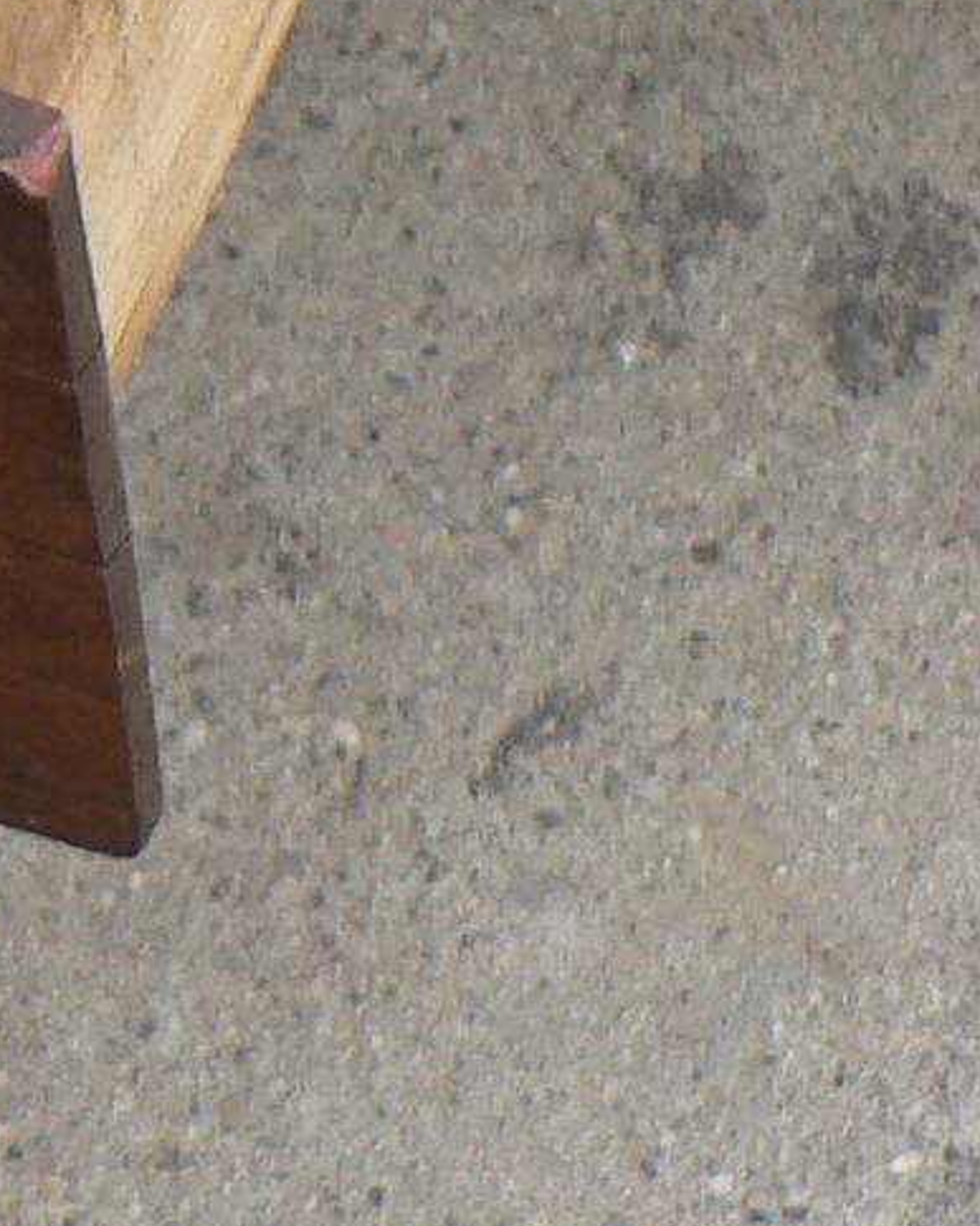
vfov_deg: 9.8
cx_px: -476
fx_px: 6746
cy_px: -1087
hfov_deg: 8.1
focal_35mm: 186
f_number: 2.8
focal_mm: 6
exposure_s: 1/160
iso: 80
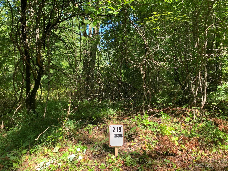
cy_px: 86
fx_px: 171
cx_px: 114
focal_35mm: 26
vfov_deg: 53.1
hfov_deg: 67.3
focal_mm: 4.25
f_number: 1.8
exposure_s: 1/122
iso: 32
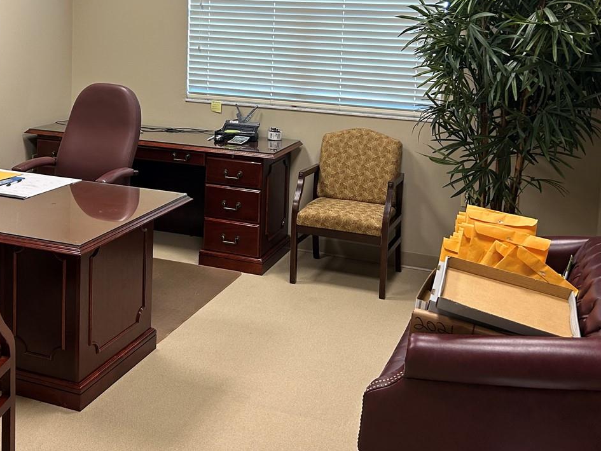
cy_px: 101
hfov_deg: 42.6
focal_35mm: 44
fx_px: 764
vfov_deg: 32.1
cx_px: 225
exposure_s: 1/60
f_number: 1.5
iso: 100
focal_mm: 5.7
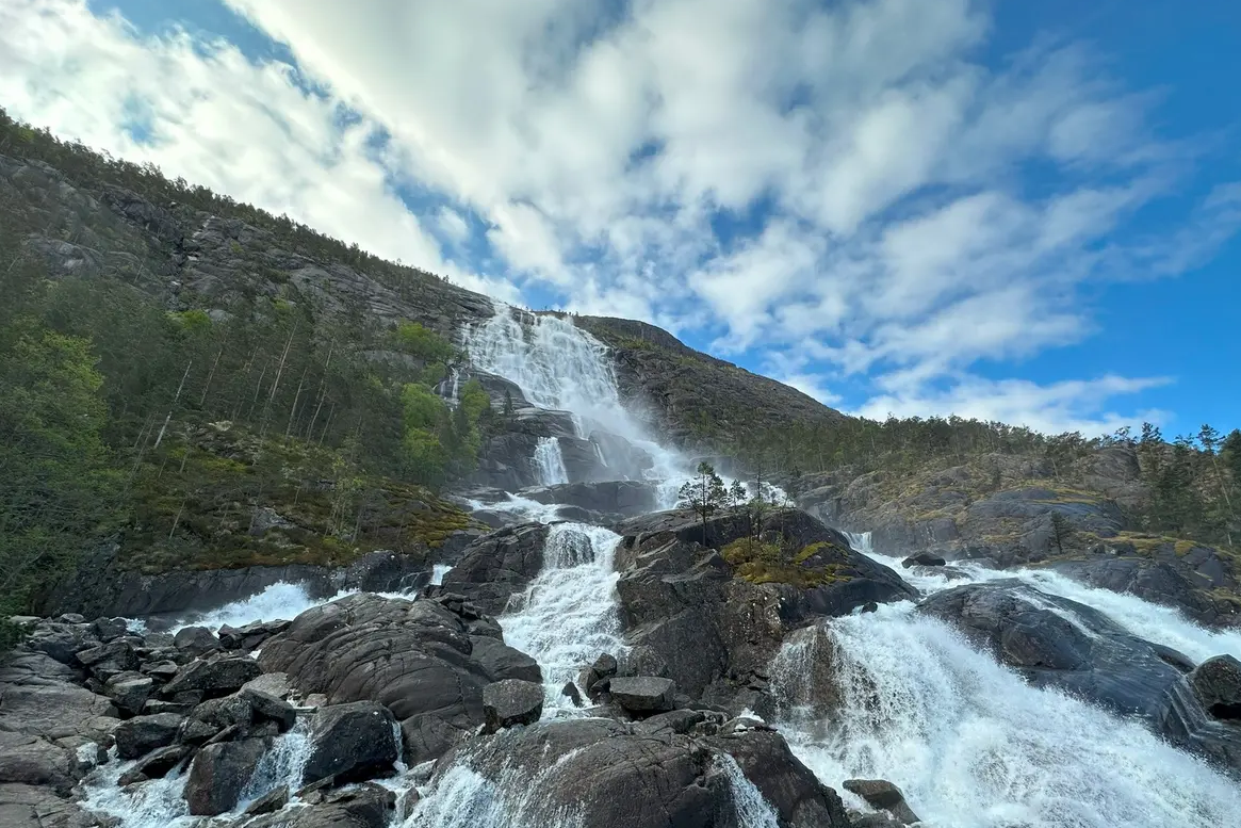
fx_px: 517
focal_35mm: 15
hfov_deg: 100.4
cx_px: 626
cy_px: 473
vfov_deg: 76.9
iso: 50
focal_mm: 2.22
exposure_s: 1/1043
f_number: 2.2
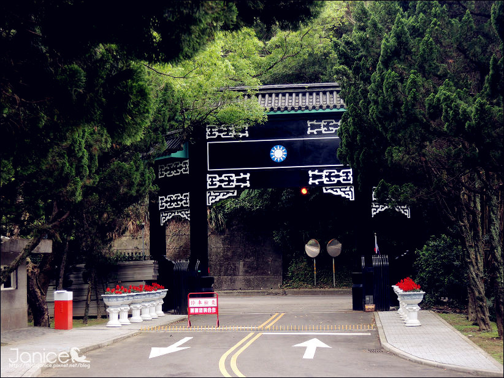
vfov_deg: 23.7
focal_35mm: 62
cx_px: 252
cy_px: 189
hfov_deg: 31.2
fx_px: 903
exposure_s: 1/80
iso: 100
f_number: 3.7
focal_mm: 11.1
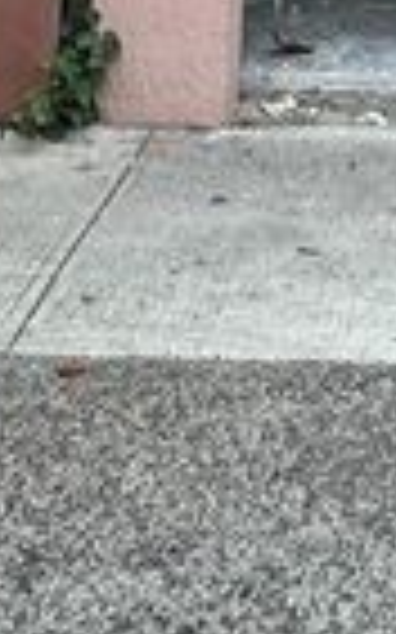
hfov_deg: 17.7
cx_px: 482
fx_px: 1210
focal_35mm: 70
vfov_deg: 20.4
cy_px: -519
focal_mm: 2.22
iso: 40
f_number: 2.2
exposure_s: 1/636
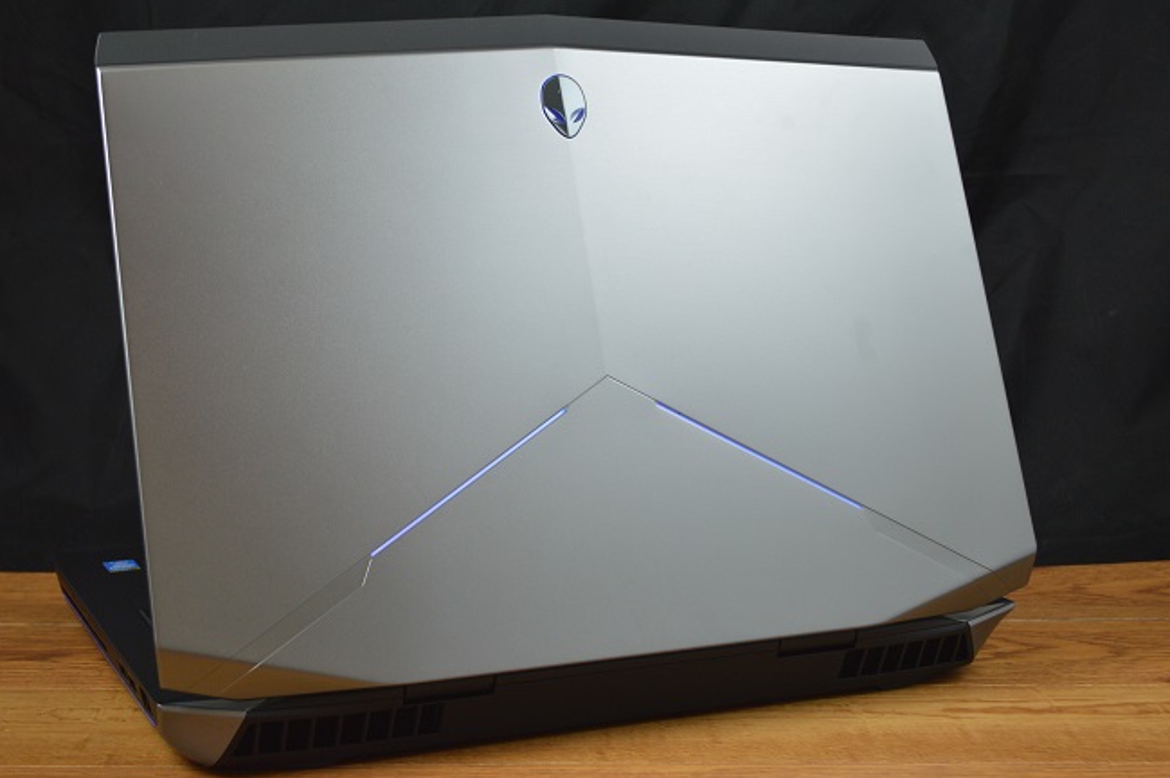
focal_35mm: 61
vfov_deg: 22.3
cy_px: 335
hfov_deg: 33.1
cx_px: 536
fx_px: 1967
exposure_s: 1/80
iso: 400
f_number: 5
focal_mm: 35
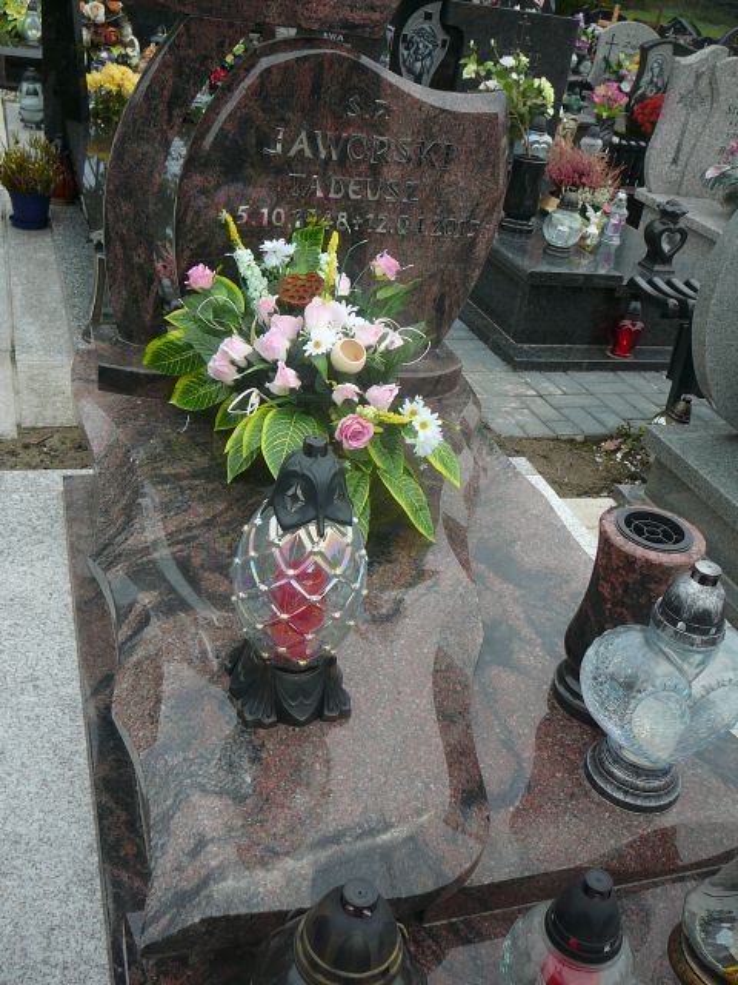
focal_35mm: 35
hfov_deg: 40.7
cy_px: 492
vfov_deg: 52.6
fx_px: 995
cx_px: 369
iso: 80
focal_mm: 5.2
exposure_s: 1/100
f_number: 2.8
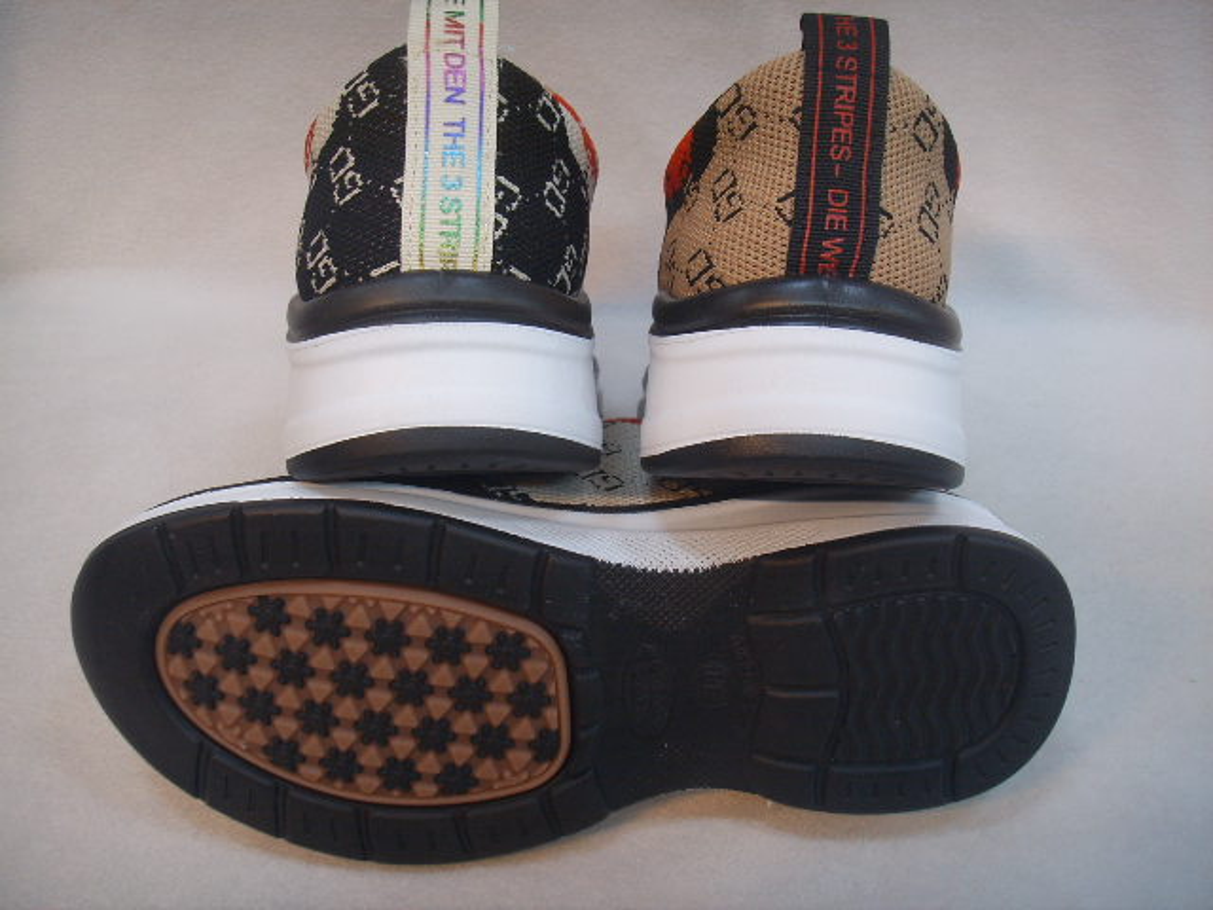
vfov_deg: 36.8
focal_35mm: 39
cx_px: 606
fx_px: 1367
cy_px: 455
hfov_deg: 47.9
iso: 63
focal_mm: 6.6
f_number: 3.5
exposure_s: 1/15
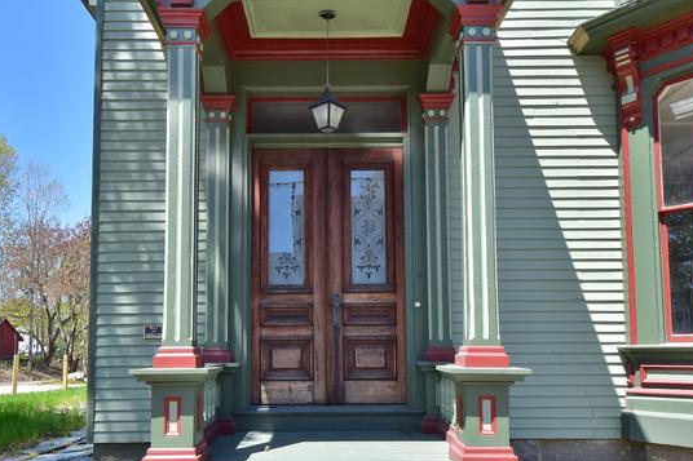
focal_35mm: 28
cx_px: 323
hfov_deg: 65.4
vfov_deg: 45.7
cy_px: 305
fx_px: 539
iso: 100
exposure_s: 1/200
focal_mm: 10
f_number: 7.1
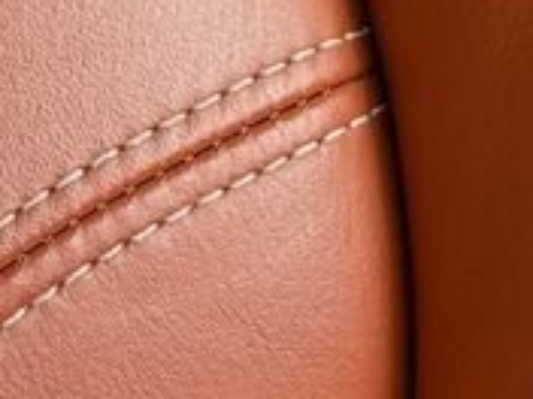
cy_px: -348
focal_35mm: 280
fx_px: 4311
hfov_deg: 7.0
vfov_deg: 5.2
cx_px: -145
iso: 100
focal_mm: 6.76
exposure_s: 1/228
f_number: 1.78
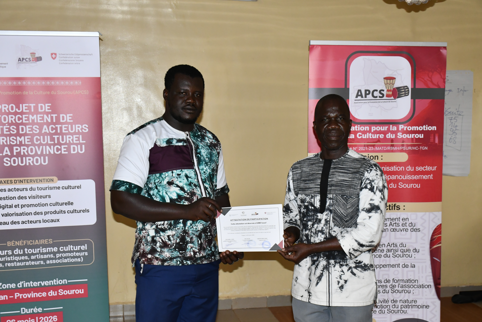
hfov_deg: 43.6
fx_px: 602
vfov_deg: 29.9
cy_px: 161
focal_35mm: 45
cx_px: 241
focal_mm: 30
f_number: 5.6
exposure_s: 1/60
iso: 1600
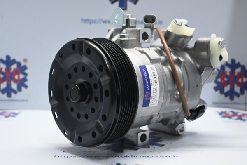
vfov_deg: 23.8
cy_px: 82
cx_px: 124
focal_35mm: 57
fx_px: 391
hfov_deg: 35.1
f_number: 5.6
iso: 1600
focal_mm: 38
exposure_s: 1/60
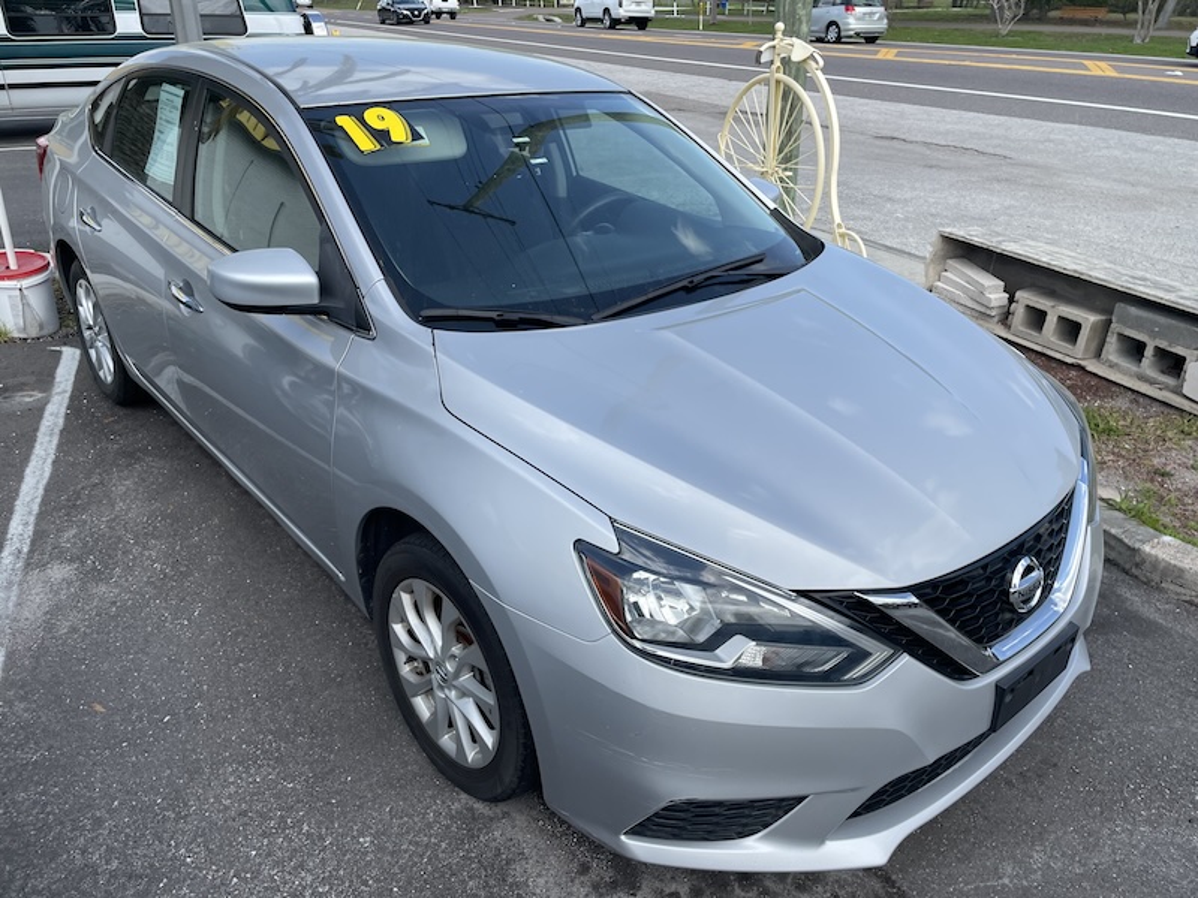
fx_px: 900
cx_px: 599
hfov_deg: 67.3
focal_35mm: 26
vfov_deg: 53.1
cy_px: 449
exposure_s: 1/2053
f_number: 1.6
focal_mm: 4.2
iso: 32
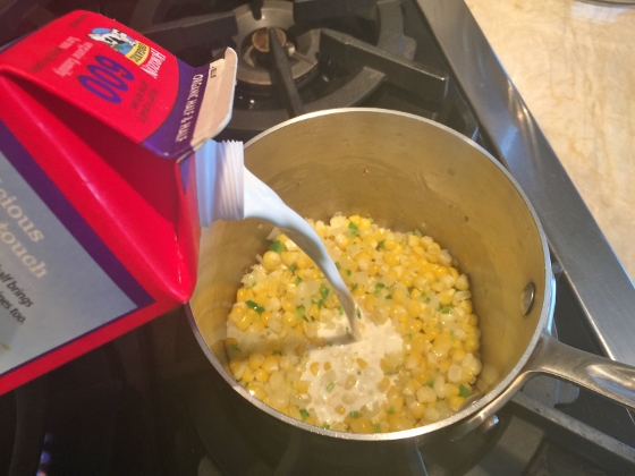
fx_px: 532
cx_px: 318
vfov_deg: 48.2
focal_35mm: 29
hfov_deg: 61.7
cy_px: 238
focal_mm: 4.15
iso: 32
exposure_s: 1/15
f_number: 2.2
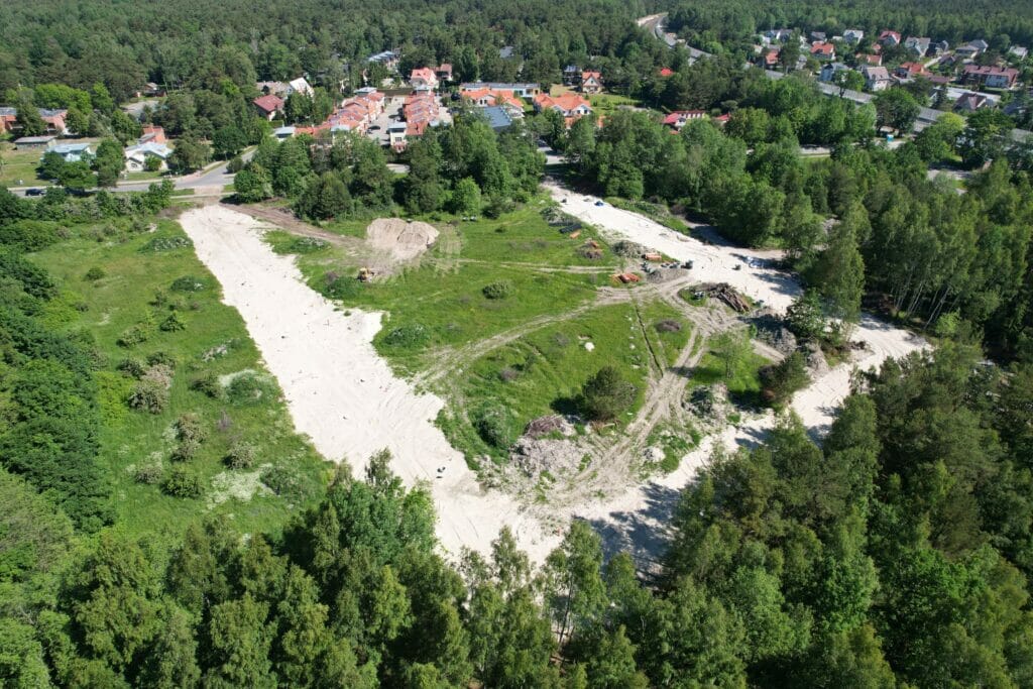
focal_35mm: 22
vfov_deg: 57.2
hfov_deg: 78.6
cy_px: 344
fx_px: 631
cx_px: 516
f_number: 2.8
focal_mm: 8.38
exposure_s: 1/1250
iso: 100
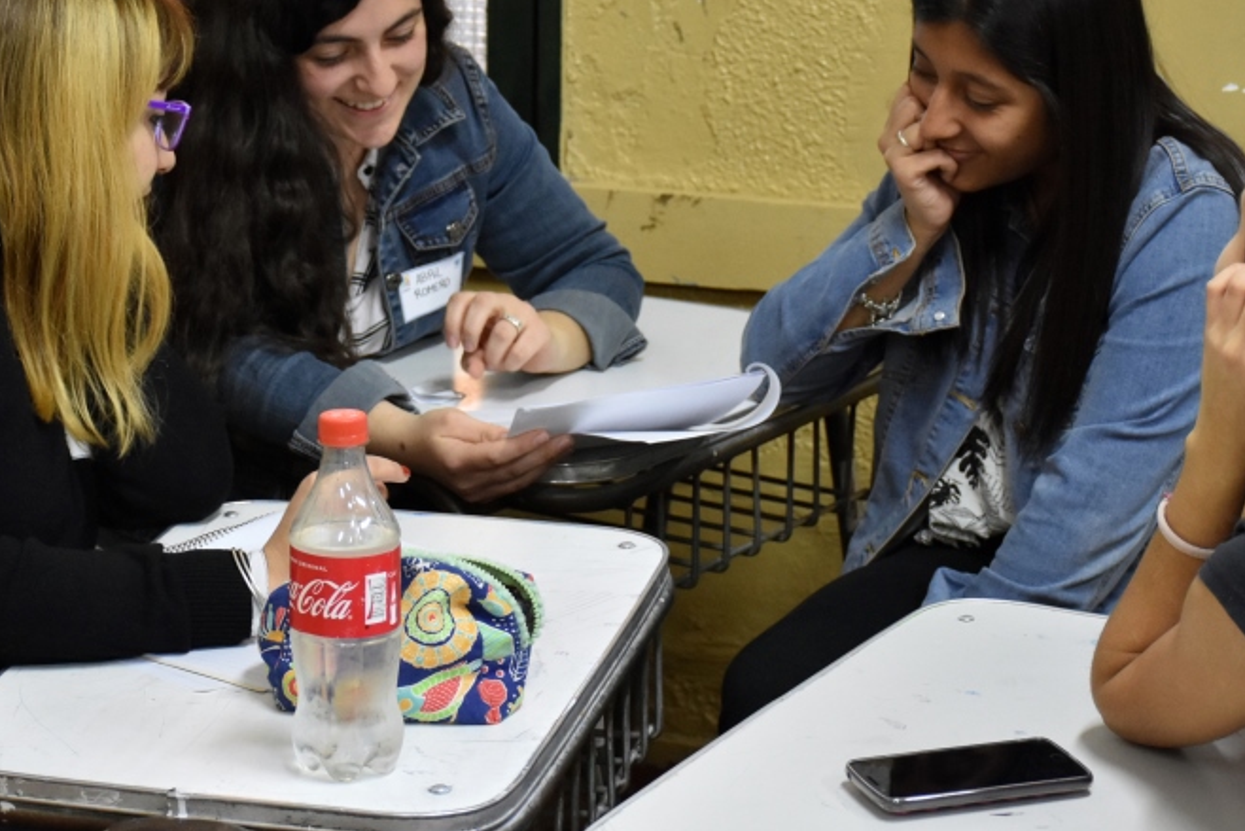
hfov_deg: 20.8
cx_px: 624
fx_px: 3390
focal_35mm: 98
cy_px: 251
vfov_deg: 13.9
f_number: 4.5
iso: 1800
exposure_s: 1/60
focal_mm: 42
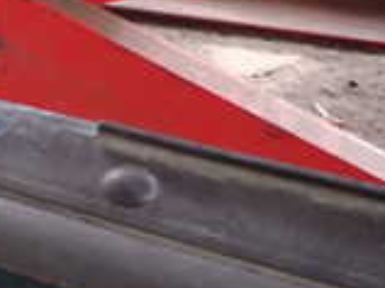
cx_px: -275
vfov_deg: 14.6
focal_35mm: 95
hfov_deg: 17.4
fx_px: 1055
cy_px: 415
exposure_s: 1/40
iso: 200
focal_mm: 4.5
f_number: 2
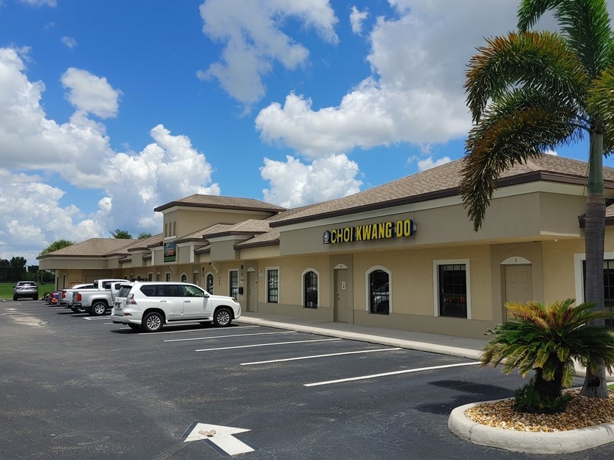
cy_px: 234
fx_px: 568
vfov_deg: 44.2
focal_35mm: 32
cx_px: 316
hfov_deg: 56.8
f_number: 1.8
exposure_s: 1/2857
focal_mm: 4.81
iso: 50
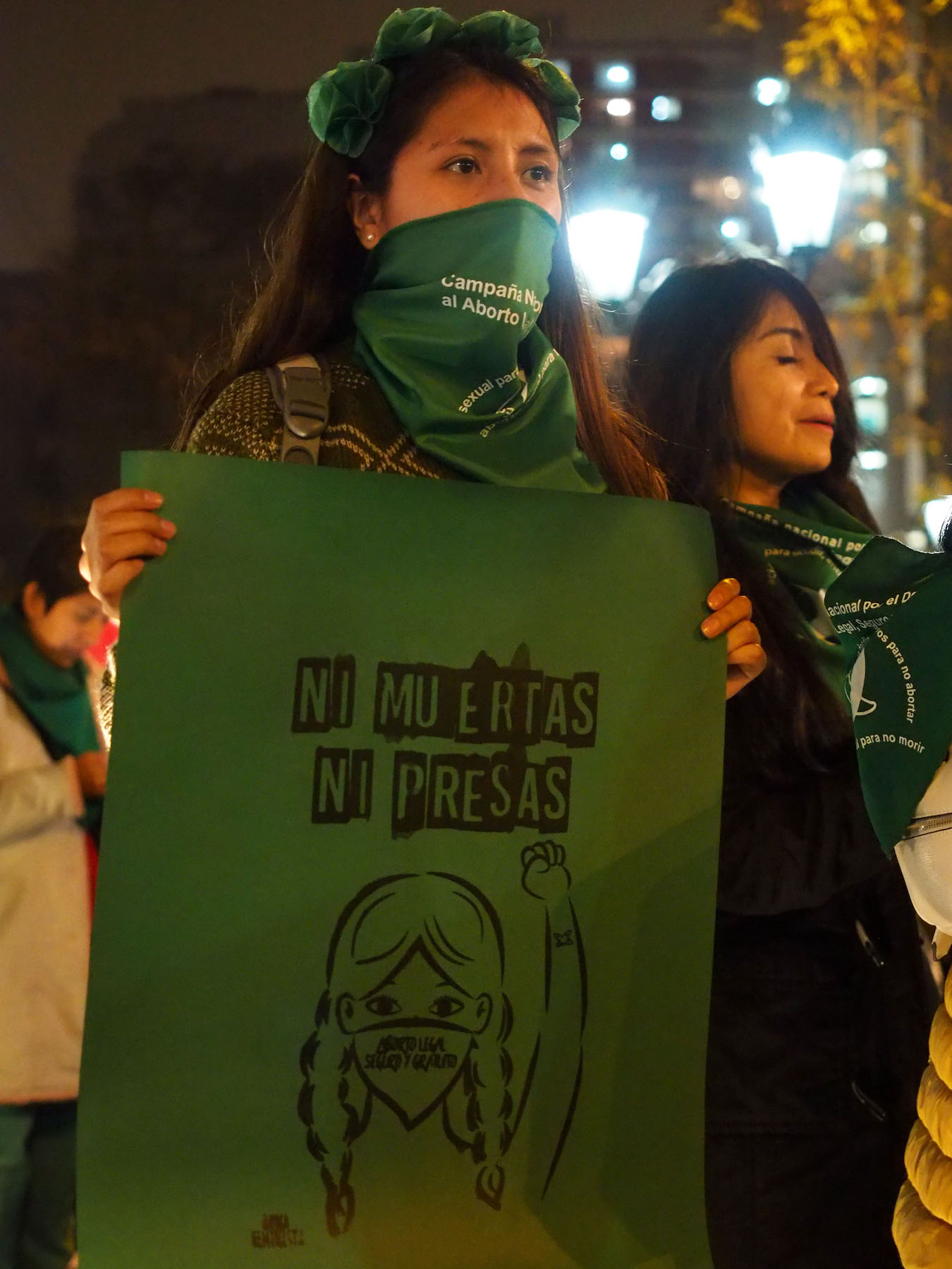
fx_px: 2934
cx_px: 476
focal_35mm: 80
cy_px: 634
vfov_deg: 24.4
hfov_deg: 18.4
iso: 6400
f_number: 2.8
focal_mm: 40
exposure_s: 1/125
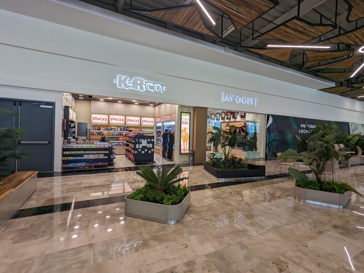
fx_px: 168
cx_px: 182
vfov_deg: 78.1
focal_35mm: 16
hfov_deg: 94.5
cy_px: 136
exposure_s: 1/212
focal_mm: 2.35
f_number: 2.2
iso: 67
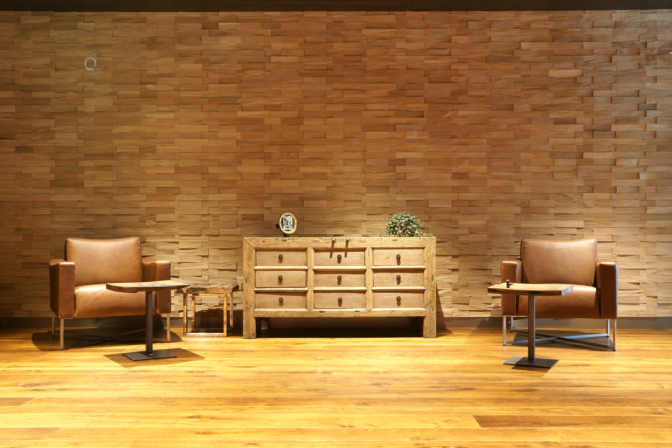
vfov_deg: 37.9
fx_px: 653
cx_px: 336
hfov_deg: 54.4
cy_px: 224
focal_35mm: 35
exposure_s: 8
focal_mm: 35
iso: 100
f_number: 8
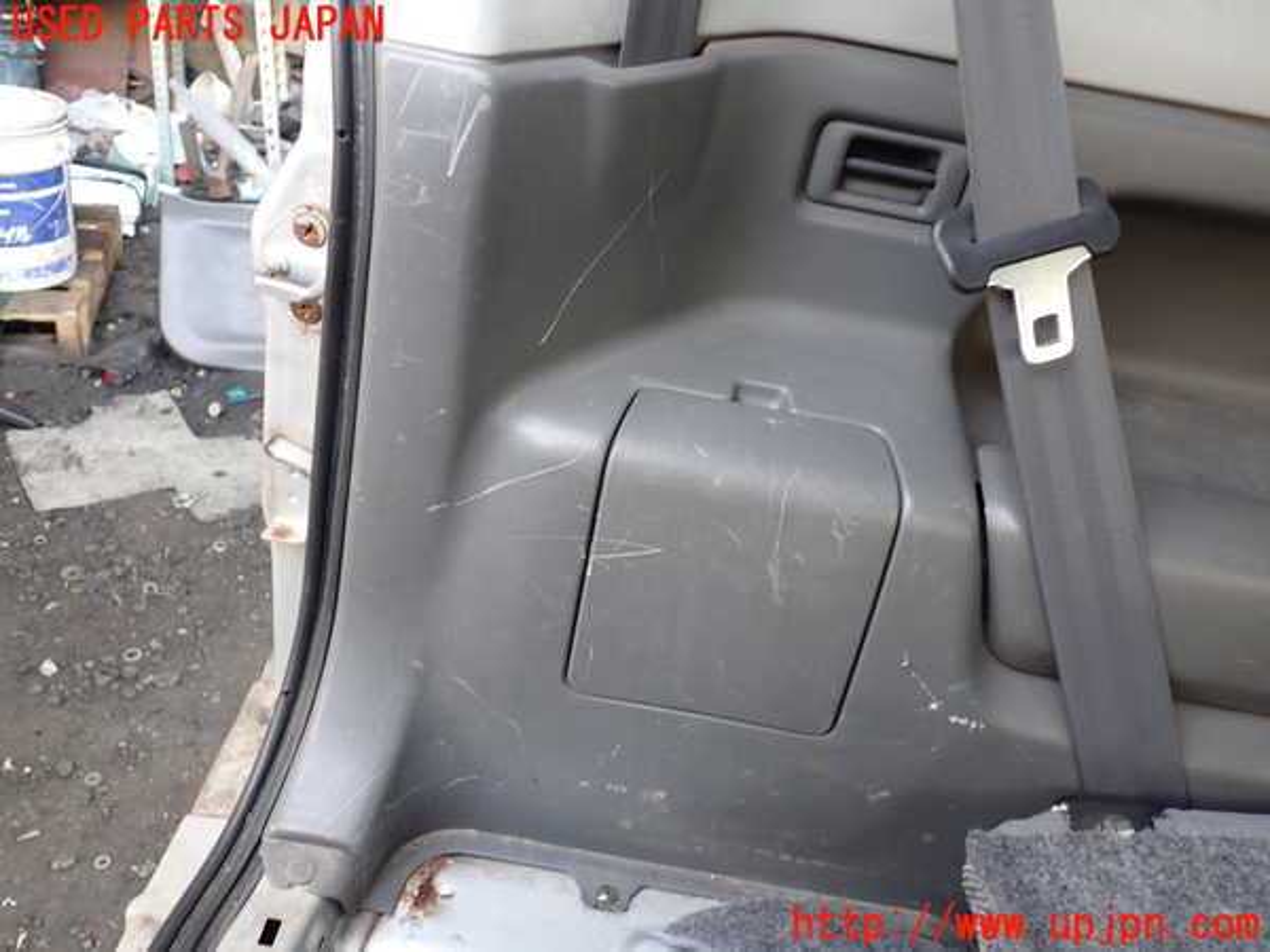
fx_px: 1101
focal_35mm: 30
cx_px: 635
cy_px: 476
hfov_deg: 60.0
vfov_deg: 46.8
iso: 200
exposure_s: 1/60
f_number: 2.3
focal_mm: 5.4
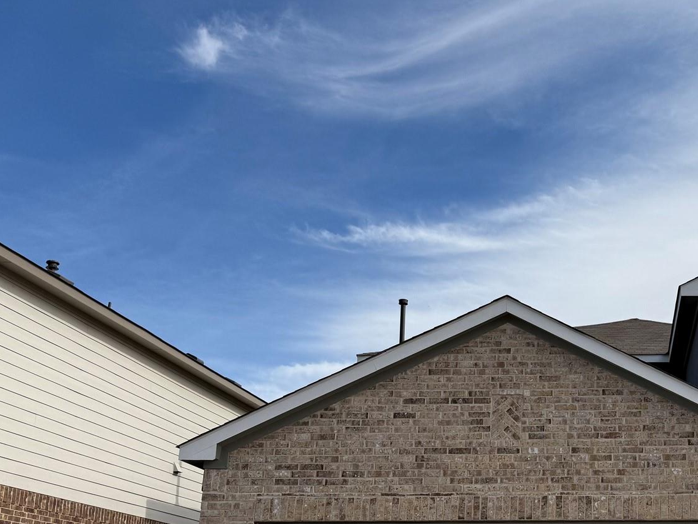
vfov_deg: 32.1
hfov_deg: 40.2
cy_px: 409
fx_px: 887
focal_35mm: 44
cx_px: 608
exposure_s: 1/6711
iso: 80
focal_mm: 6.76
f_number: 1.78
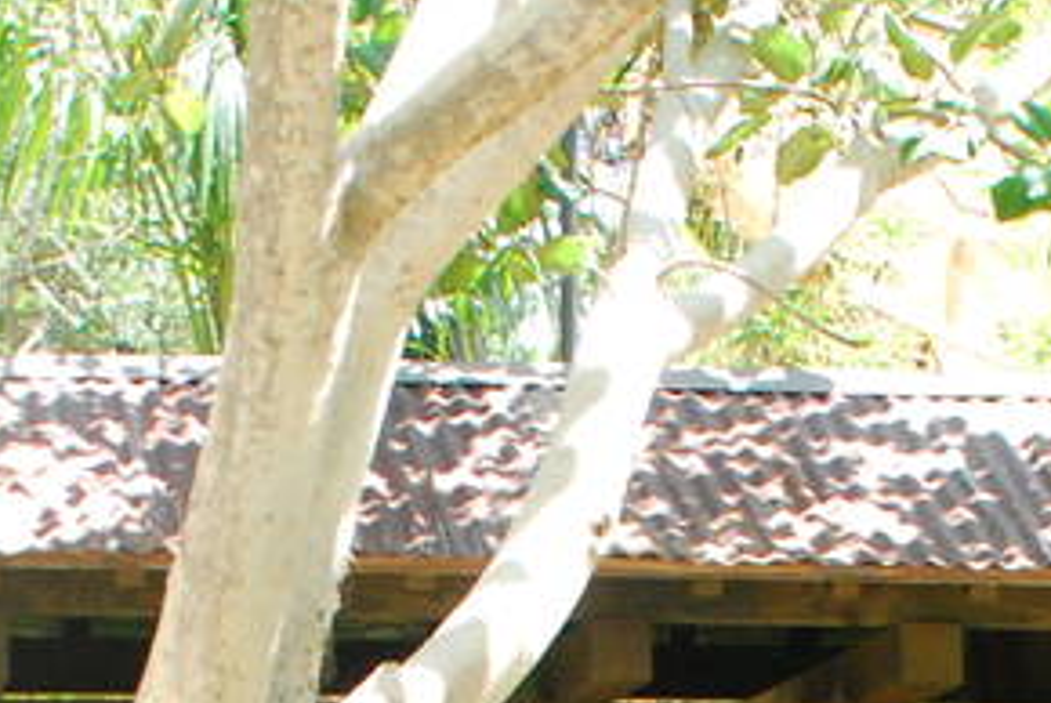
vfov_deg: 8.9
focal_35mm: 149
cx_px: 714
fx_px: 4354
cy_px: 1143
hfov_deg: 13.7
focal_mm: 18
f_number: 6.3
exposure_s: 1/160
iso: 500
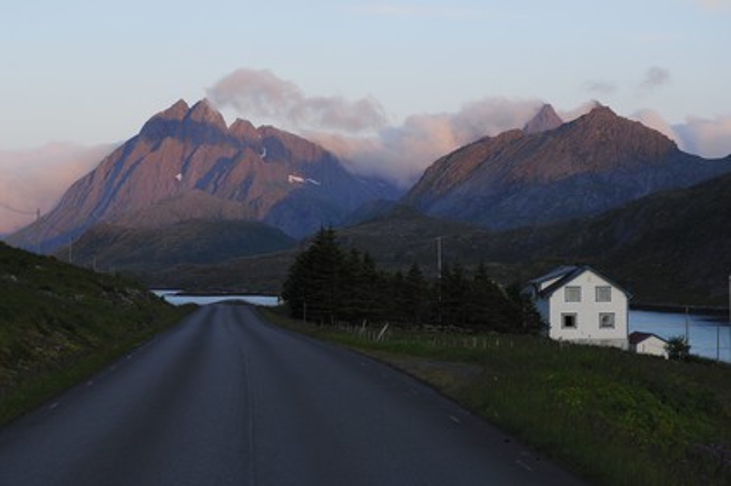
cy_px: 243
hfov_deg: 27.0
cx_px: 366
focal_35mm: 75
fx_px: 1522
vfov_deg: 18.2
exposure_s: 1/125
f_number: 4
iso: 100
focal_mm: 50
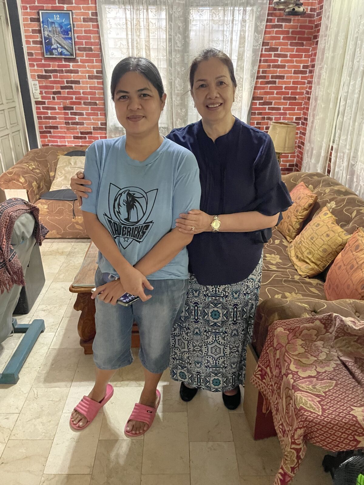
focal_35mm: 26
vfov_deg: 67.3
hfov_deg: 53.1
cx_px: 182
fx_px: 365
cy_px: 242
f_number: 1.6
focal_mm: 4.2
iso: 1000
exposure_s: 1/30
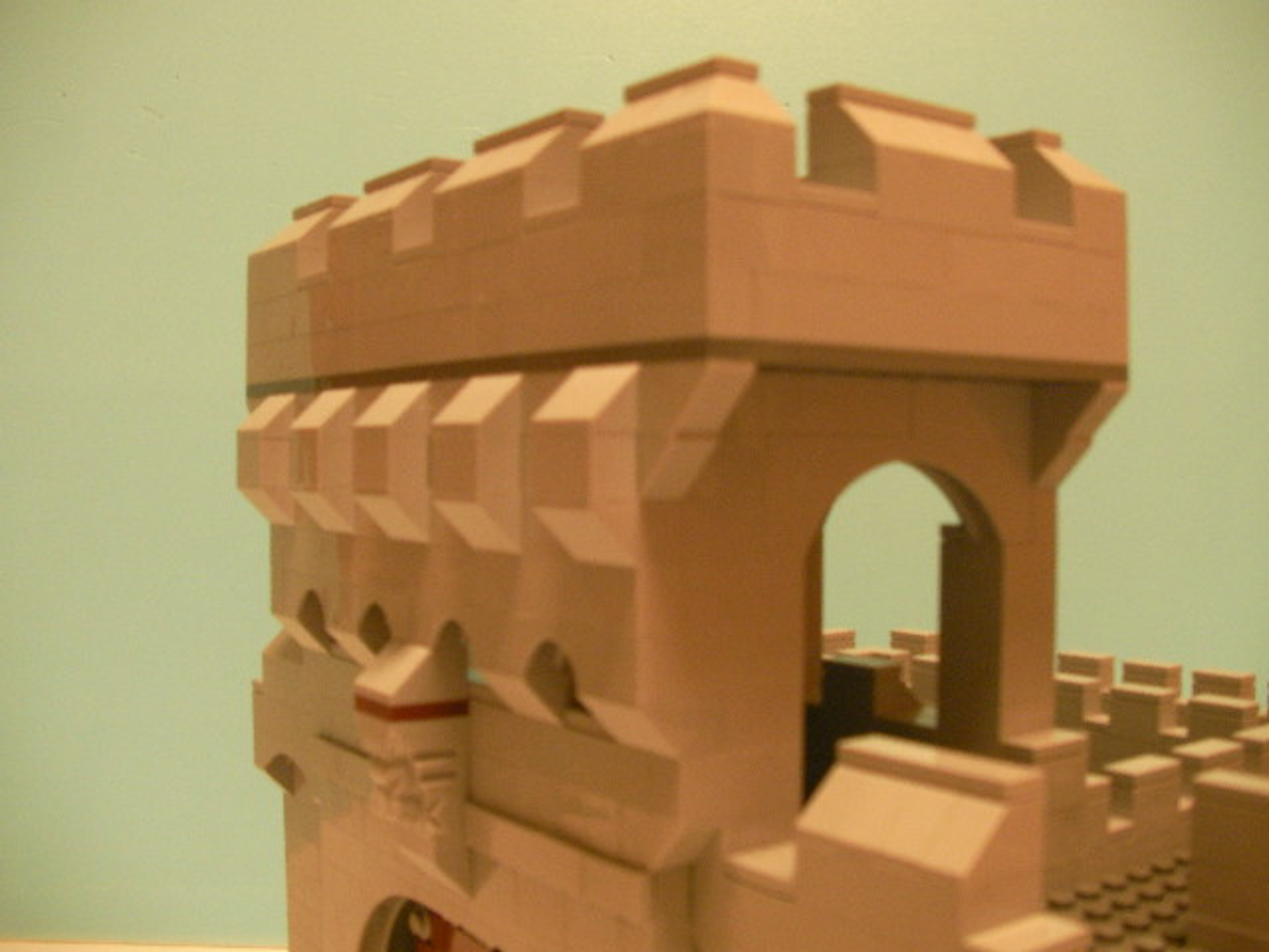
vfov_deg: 37.7
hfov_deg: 49.0
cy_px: 476
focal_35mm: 38
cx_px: 634
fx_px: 1393
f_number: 3.5
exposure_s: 1/5.2
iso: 200
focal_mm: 6.3
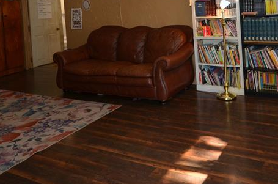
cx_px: 190
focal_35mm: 37
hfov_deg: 50.7
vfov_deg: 32.4
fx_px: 286
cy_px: -6
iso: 360
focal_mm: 11
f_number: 4
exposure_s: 1/60
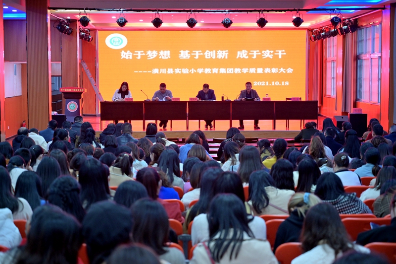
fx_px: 769
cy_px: 132
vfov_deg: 19.4
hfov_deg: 28.9
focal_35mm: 70
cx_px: 198
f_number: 4
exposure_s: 1/50
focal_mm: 70
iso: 1600
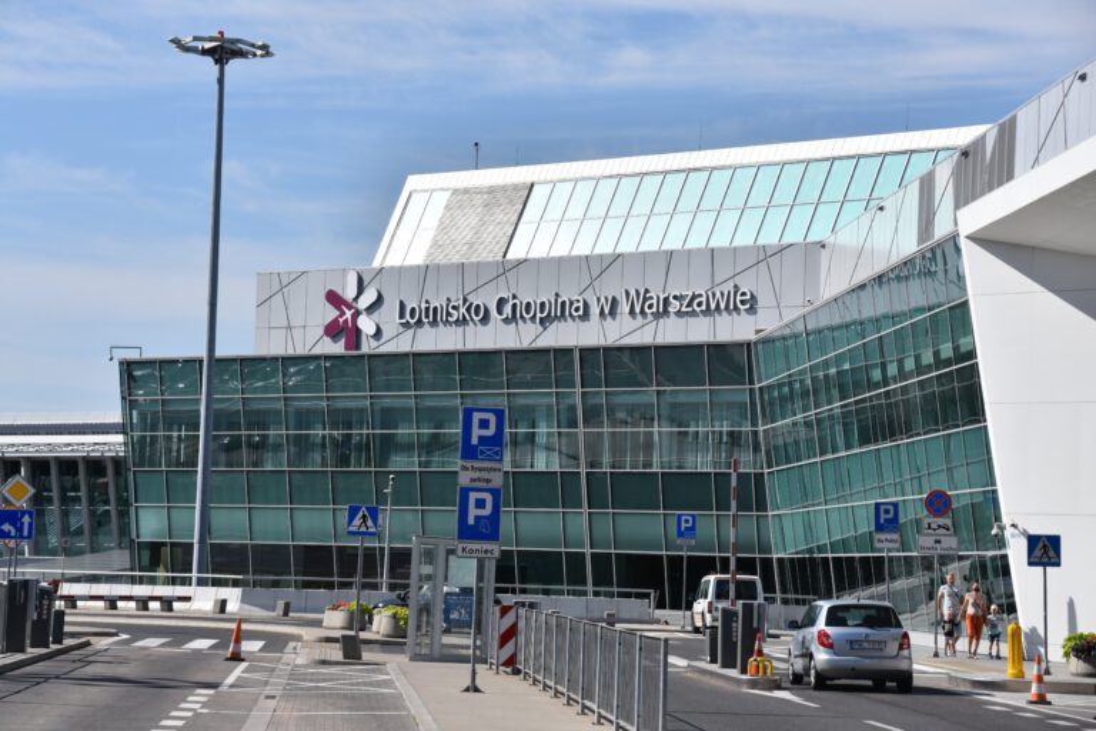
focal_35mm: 93
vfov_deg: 14.7
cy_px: 366
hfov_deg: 21.9
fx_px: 2831
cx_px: 548
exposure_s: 1/500
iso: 125
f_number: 8
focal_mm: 62
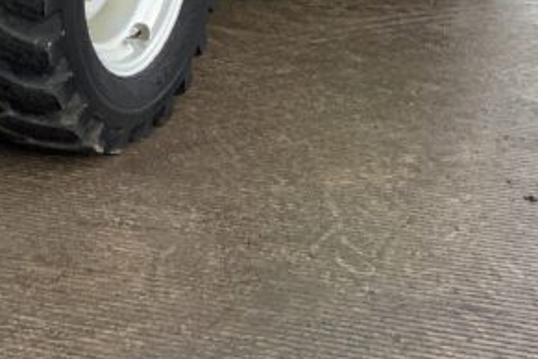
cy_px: -346
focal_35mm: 106
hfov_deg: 18.7
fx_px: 1584
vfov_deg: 11.7
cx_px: -7
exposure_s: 1/461
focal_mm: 3
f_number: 1.8
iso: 16
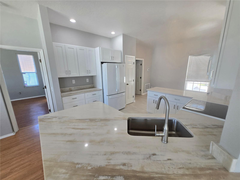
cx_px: 120
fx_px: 90
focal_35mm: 13
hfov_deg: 106.2
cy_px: 90
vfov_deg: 89.9
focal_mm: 1.7
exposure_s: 1/60.2
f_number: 2.2
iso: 80
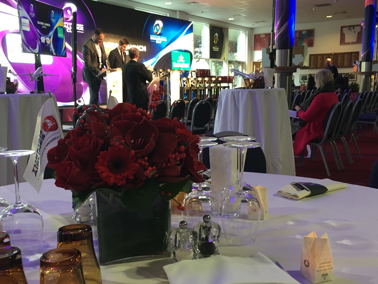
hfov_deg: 49.0
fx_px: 415
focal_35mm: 38
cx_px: 179
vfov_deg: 37.6
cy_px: 165
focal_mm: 4.15
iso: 125
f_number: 2.2
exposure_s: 1/33
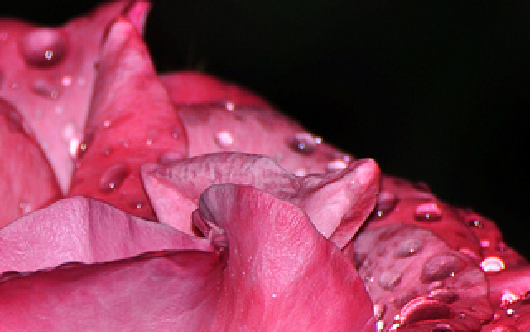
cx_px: -113
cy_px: 263
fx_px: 17579
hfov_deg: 1.7
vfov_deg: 1.1
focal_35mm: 1217
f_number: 9
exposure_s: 1/80
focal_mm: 300
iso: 200
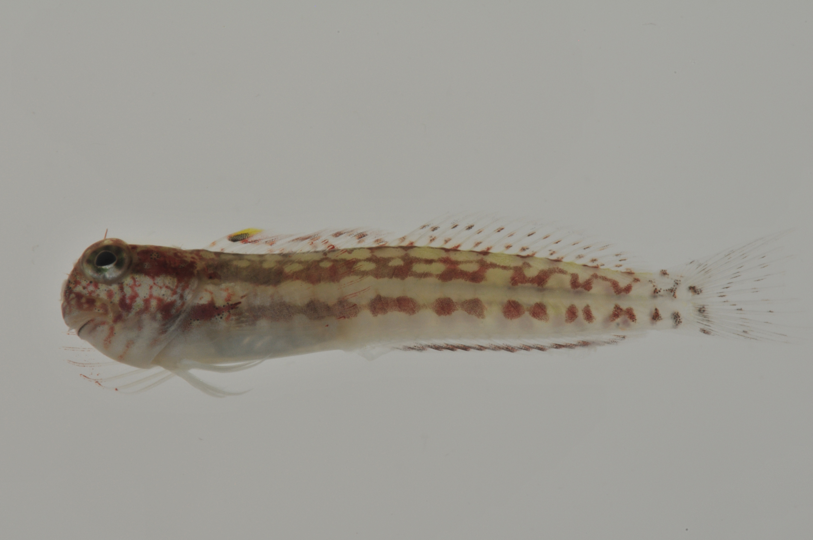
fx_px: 3553
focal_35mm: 158
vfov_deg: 8.7
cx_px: 406
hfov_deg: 13.1
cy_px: 270
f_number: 40
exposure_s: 1/60
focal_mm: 105
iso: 200
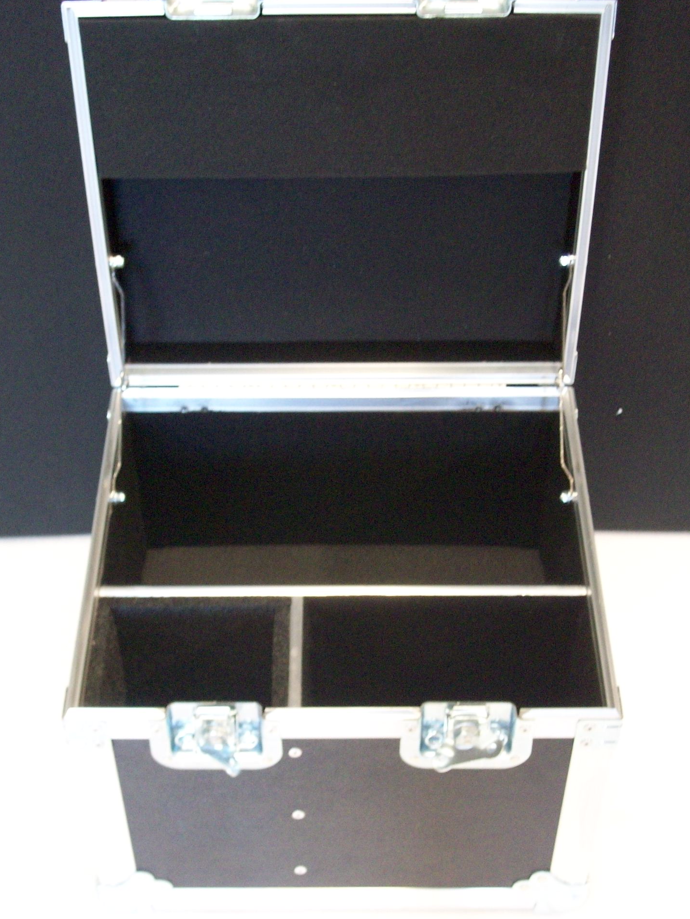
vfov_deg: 33.8
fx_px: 1515
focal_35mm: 57
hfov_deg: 25.7
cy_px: 443
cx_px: 324
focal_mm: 8.8
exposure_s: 1/8
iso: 211
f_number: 3.6
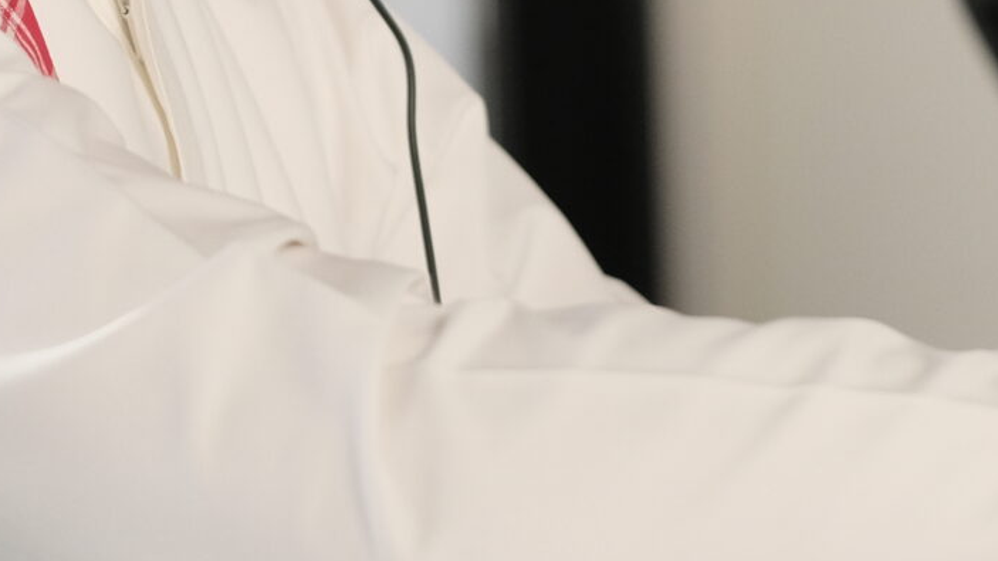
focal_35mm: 351
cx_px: 549
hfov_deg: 6.2
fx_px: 9286
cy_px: -144
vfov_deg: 3.5
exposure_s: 1/250
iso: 1000
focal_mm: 61
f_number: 2.8
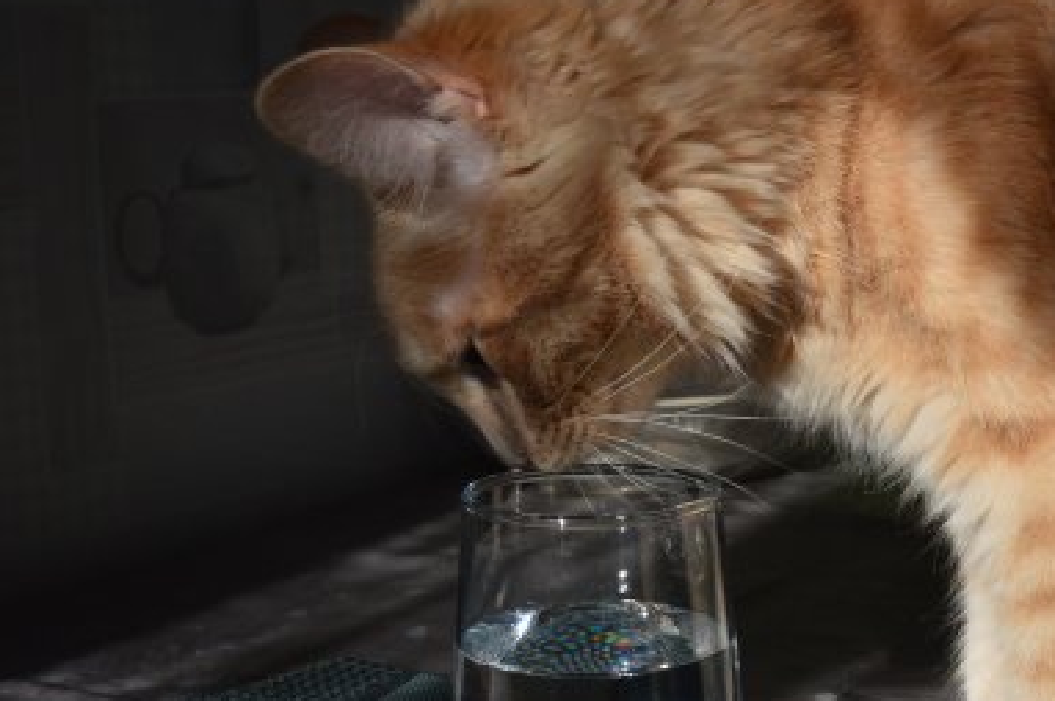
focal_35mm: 77
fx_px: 2255
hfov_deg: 26.1
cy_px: 526
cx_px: 732
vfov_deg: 17.6
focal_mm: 32
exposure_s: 1/320
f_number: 10
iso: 400
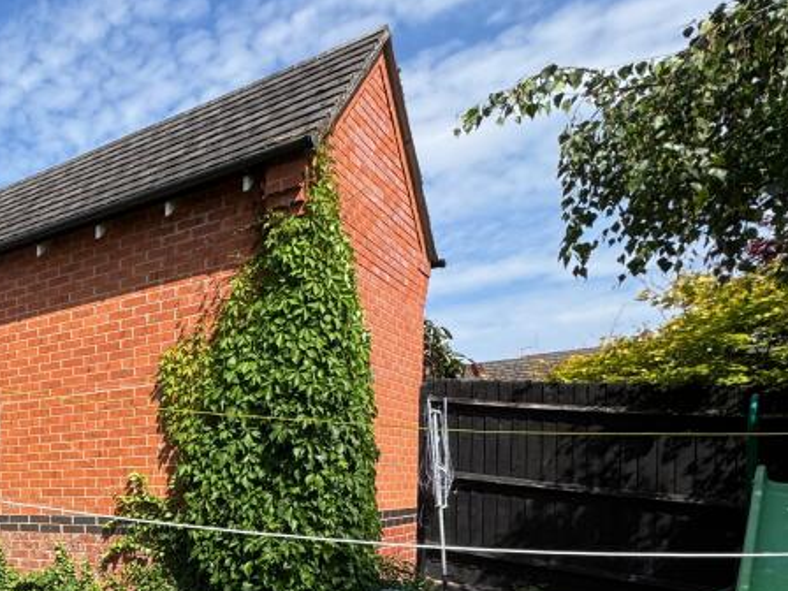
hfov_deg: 43.9
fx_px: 728
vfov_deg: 40.8
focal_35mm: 32
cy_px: 529
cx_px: -76
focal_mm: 2.22
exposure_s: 1/1160
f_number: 2.2
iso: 40
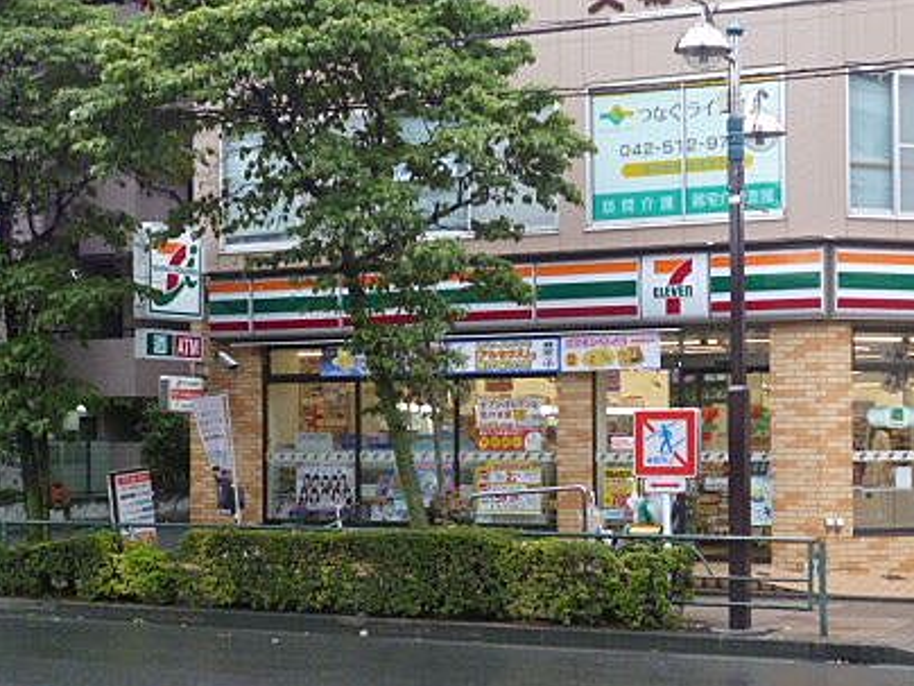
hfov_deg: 33.2
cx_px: 667
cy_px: 396
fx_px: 1505
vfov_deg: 25.6
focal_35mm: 57
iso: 400
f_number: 3.1
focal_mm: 6.4
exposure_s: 1/60
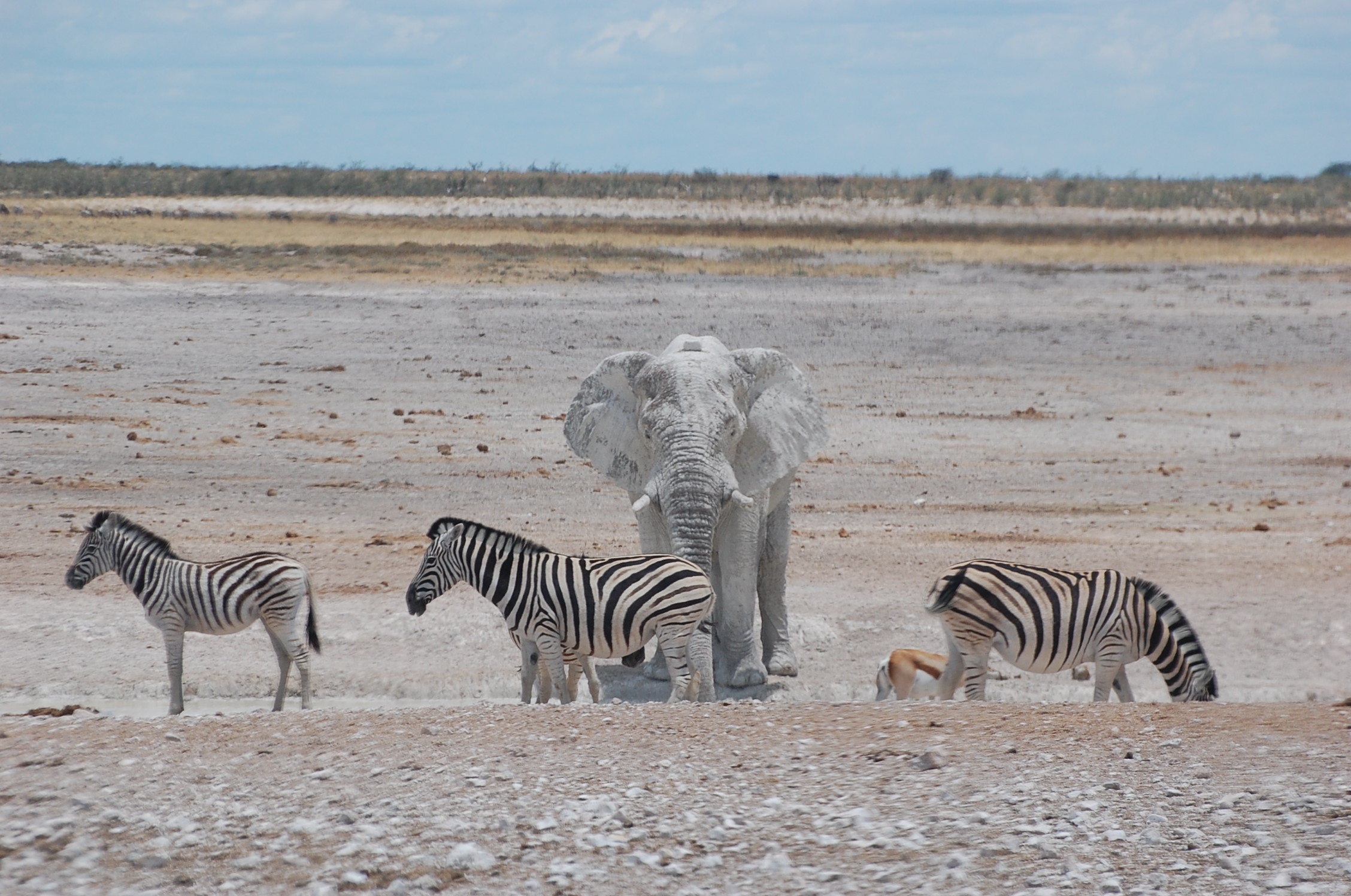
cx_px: 676
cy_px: 448
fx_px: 10115
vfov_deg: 5.1
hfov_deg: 7.6
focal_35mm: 270
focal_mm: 180
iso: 320
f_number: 5.6
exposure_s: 1/2000
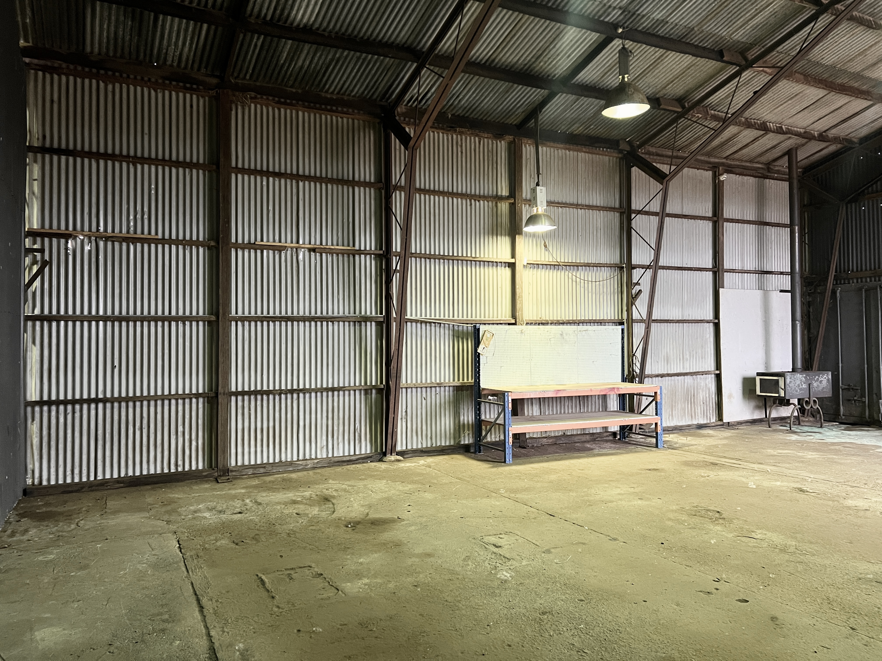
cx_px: 441
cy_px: 330
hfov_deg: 67.3
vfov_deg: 53.1
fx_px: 662
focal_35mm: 26
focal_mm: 5.7
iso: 400
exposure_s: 1/50
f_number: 1.5
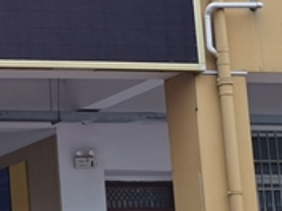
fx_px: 1556
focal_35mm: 191
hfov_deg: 9.7
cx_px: -279
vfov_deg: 7.8
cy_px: 90
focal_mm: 5.56
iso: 50
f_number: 1.6
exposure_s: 1/337
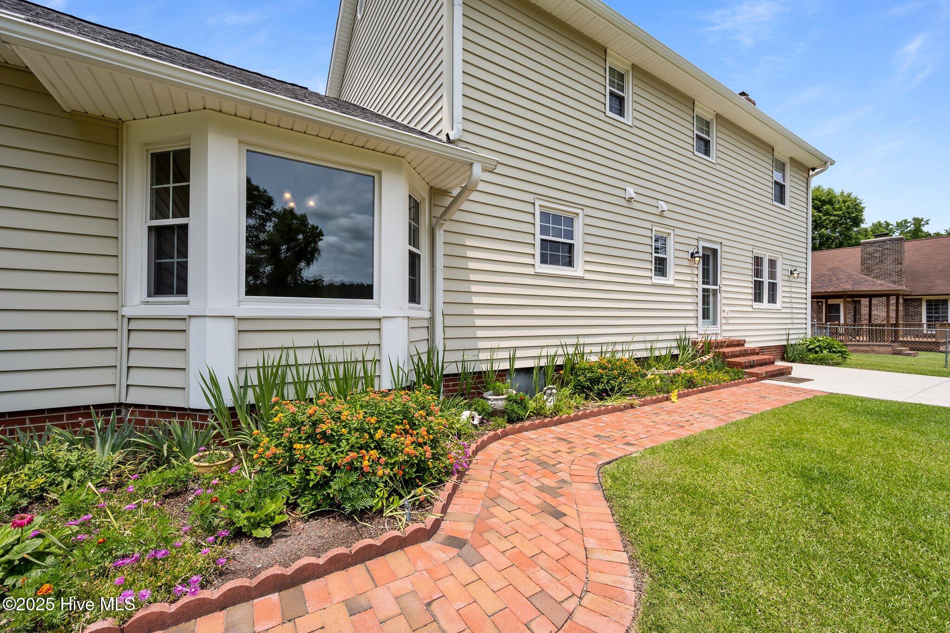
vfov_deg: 81.2
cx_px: 475
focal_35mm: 14
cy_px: 316
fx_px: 369
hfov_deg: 104.3
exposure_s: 1/320
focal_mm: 14
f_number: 7.1
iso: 64
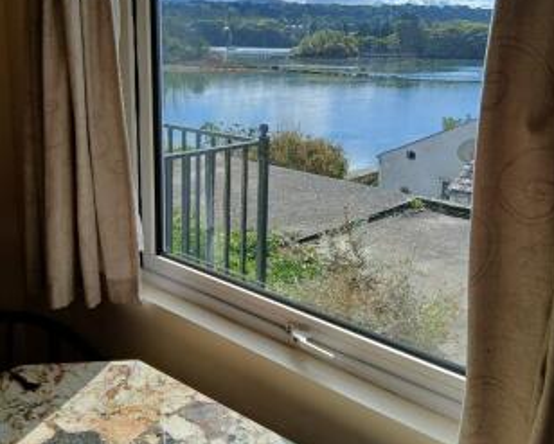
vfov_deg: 40.7
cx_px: 264
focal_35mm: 36
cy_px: 150
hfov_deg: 50.2
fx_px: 591
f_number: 1.8
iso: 20
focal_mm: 3.98
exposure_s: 1/791
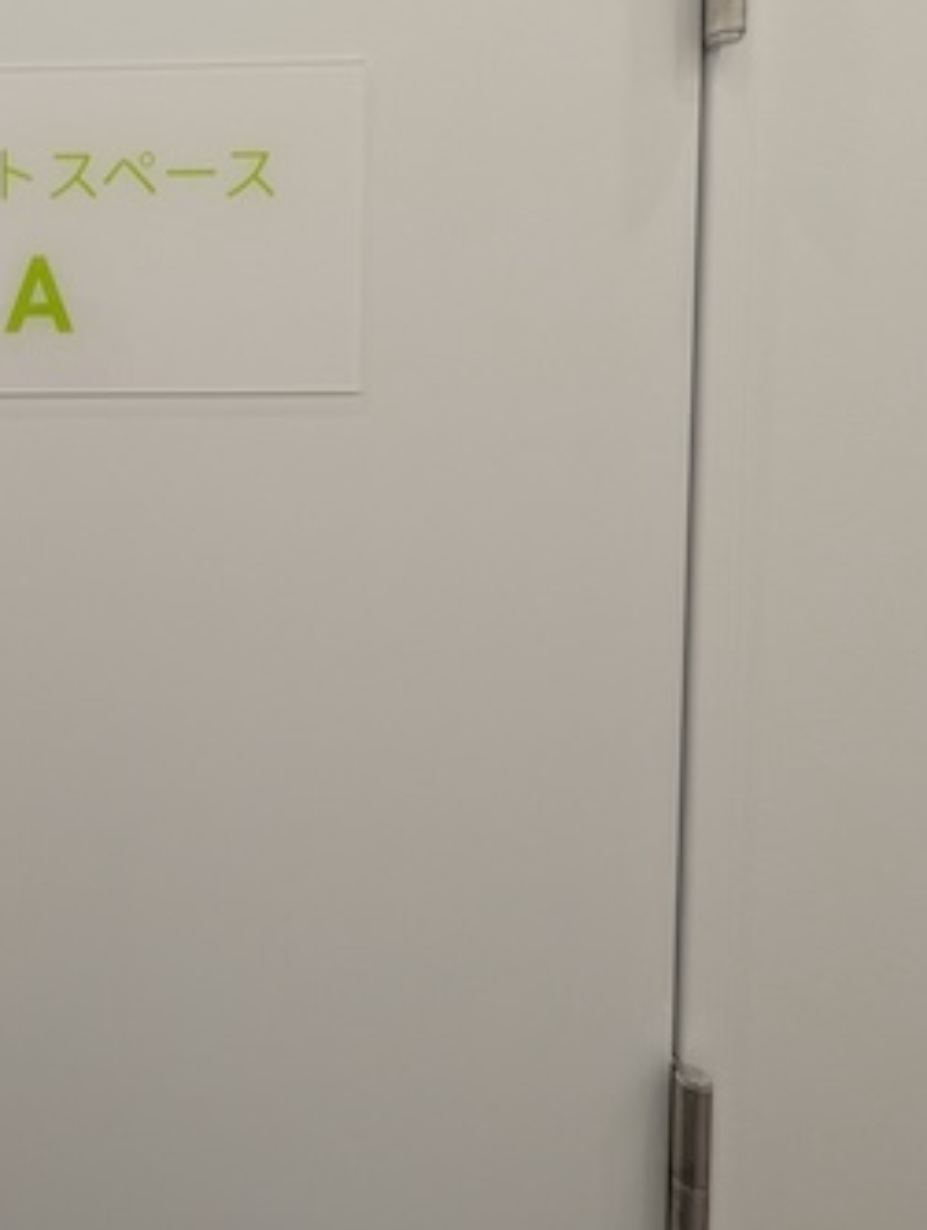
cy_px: 443
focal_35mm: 25
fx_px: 890
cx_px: 52
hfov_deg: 47.9
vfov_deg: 68.0
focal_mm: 1.95
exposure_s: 1/33.3
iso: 66
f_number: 2.2
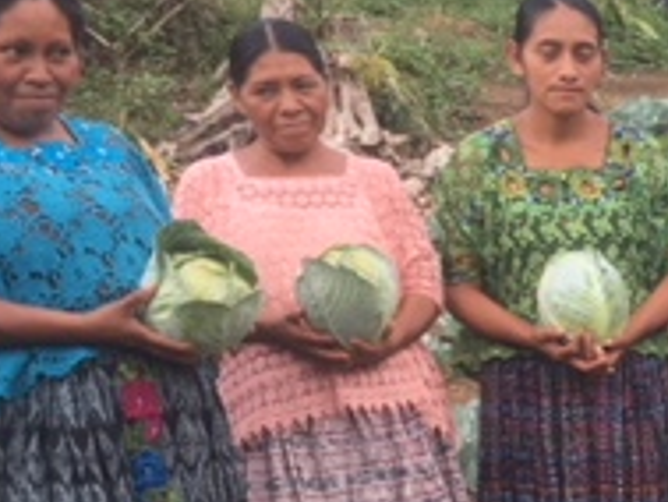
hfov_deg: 18.1
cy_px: 509
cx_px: 965
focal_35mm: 98
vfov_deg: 14.8
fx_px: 1892
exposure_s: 1/278
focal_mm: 4.15
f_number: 2.2
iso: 25
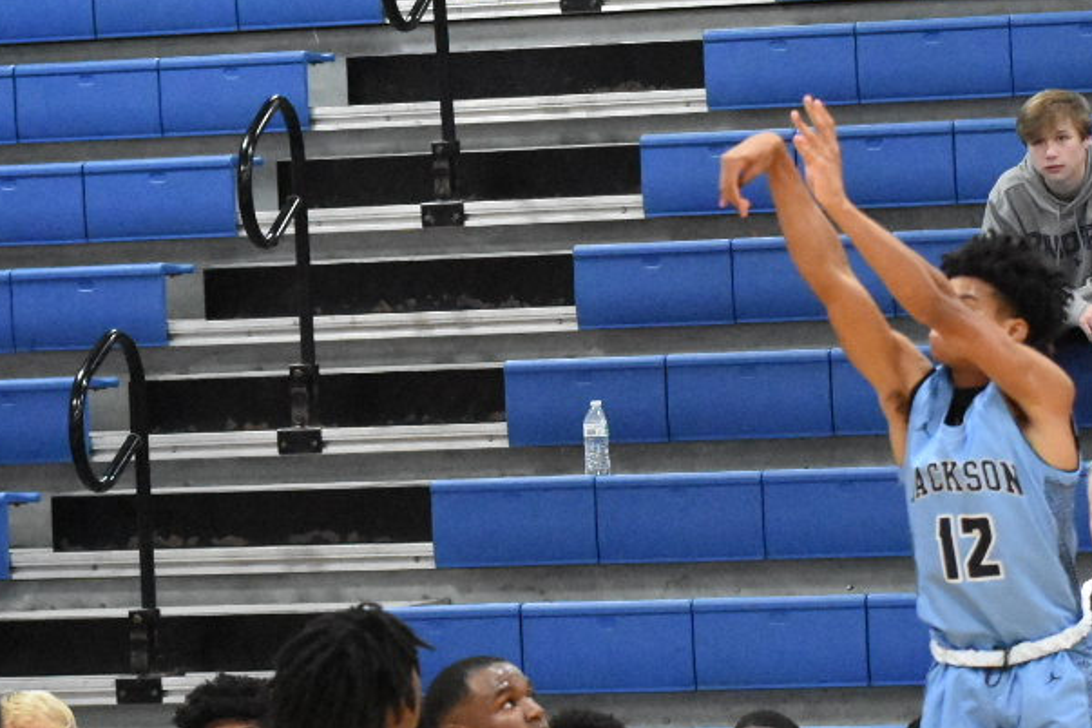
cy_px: 563
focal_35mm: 282
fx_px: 8553
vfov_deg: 4.9
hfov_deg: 7.3
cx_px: 788
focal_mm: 70
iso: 10000
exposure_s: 1/1000
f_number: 2.8
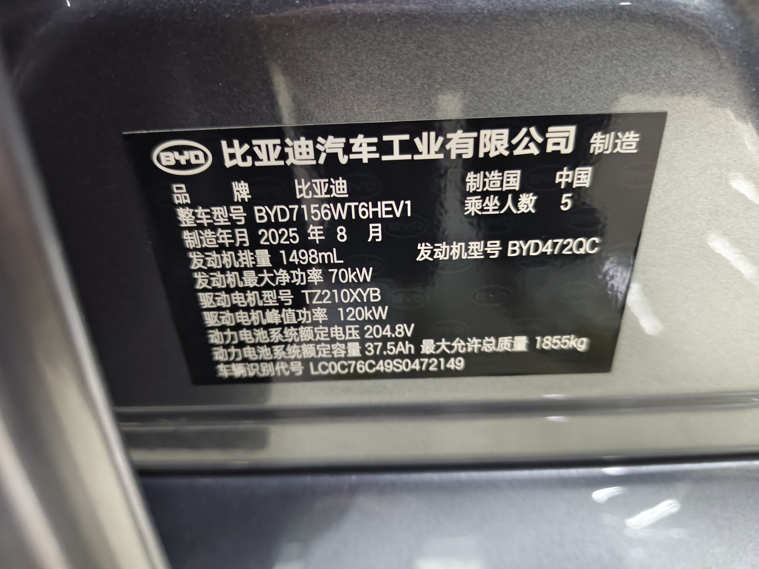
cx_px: 380
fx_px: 526
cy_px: 284
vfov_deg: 56.8
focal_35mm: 24
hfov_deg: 71.6
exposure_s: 1/25
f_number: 1.88
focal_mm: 5.56
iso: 857
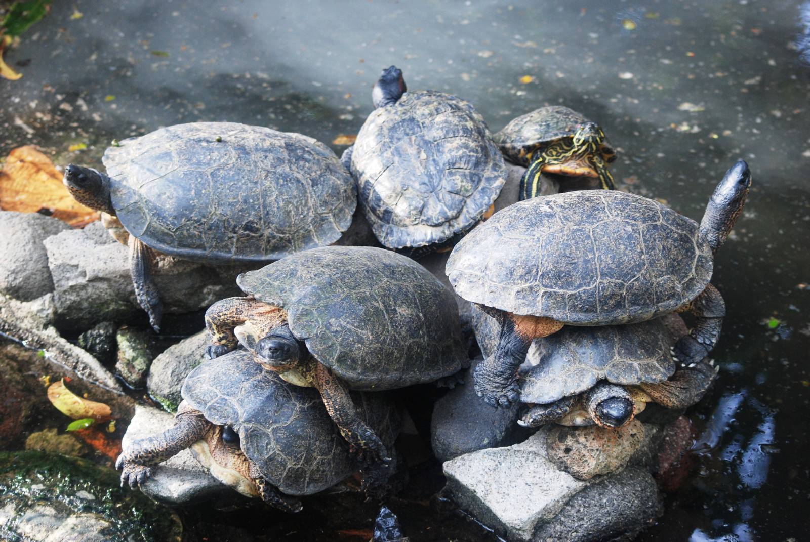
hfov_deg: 19.4
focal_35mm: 105
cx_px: 405
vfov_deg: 13.1
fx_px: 2365
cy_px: 271
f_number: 4
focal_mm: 70
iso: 400
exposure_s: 1/160
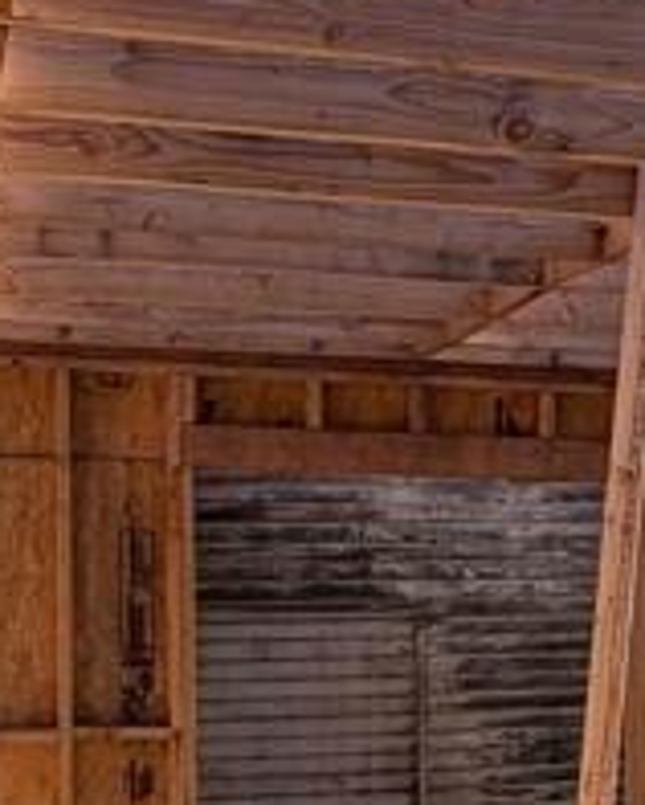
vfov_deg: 26.2
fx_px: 1692
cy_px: 662
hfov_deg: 21.5
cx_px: 437
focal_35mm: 71
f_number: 2.2
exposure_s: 1/770
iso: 40
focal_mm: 2.22
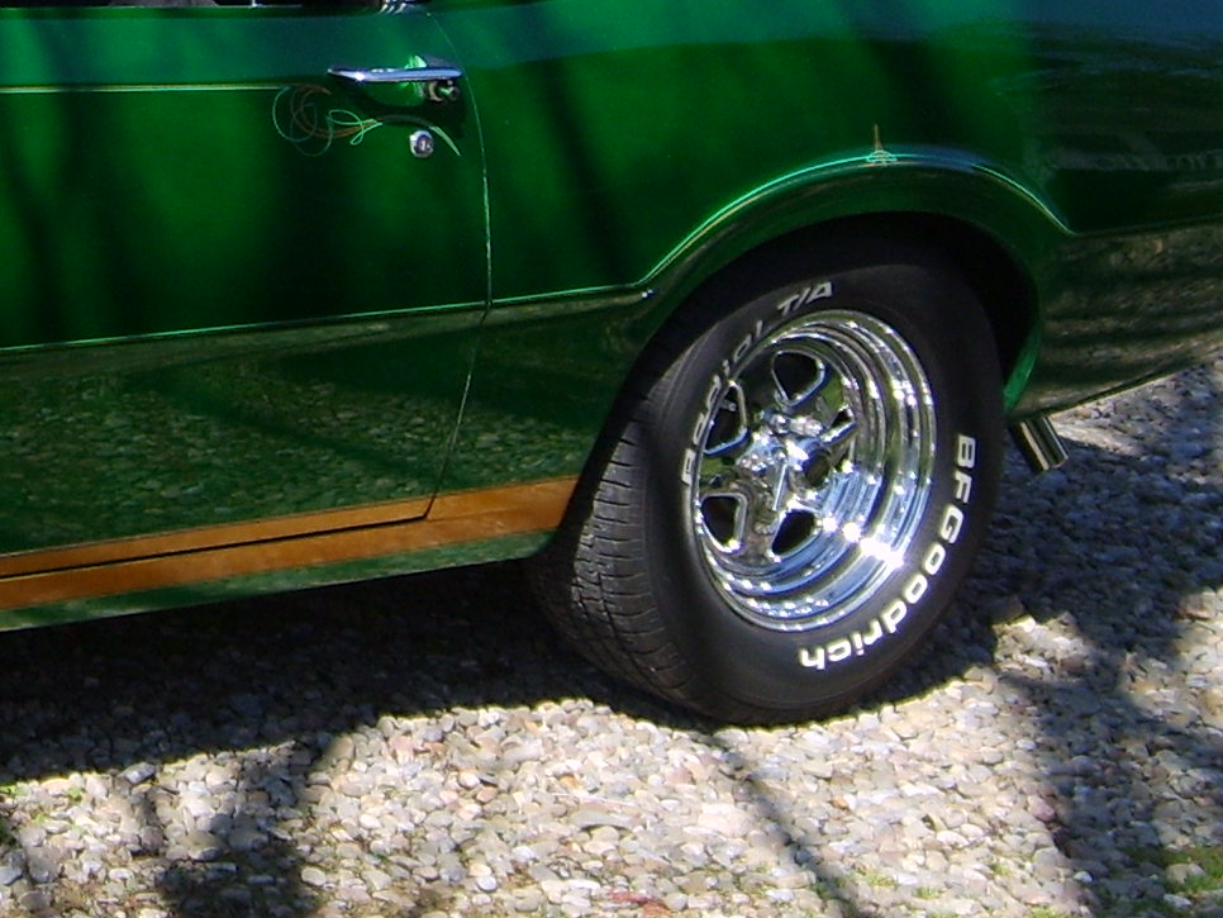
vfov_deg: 14.3
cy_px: -25
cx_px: -152
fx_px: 3605
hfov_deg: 18.5
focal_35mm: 102
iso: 50
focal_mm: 5.8
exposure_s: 1/500
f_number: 2.8
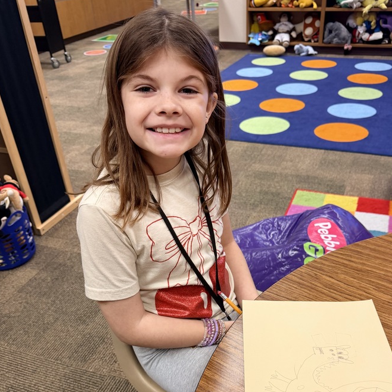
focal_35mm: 33
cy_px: 271
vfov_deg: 48.6
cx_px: 217
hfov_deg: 49.7
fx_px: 423
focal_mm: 6.76
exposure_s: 1/120
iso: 200
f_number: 1.78
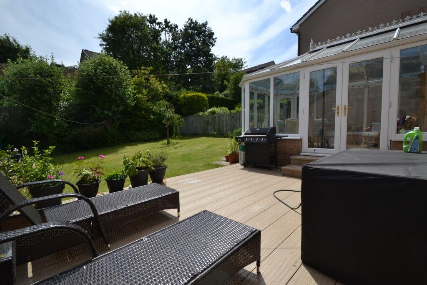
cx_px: 214
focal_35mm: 15
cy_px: 142
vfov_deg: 77.3
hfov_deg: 100.4
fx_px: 178
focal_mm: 10
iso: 100
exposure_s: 1/250
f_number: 8
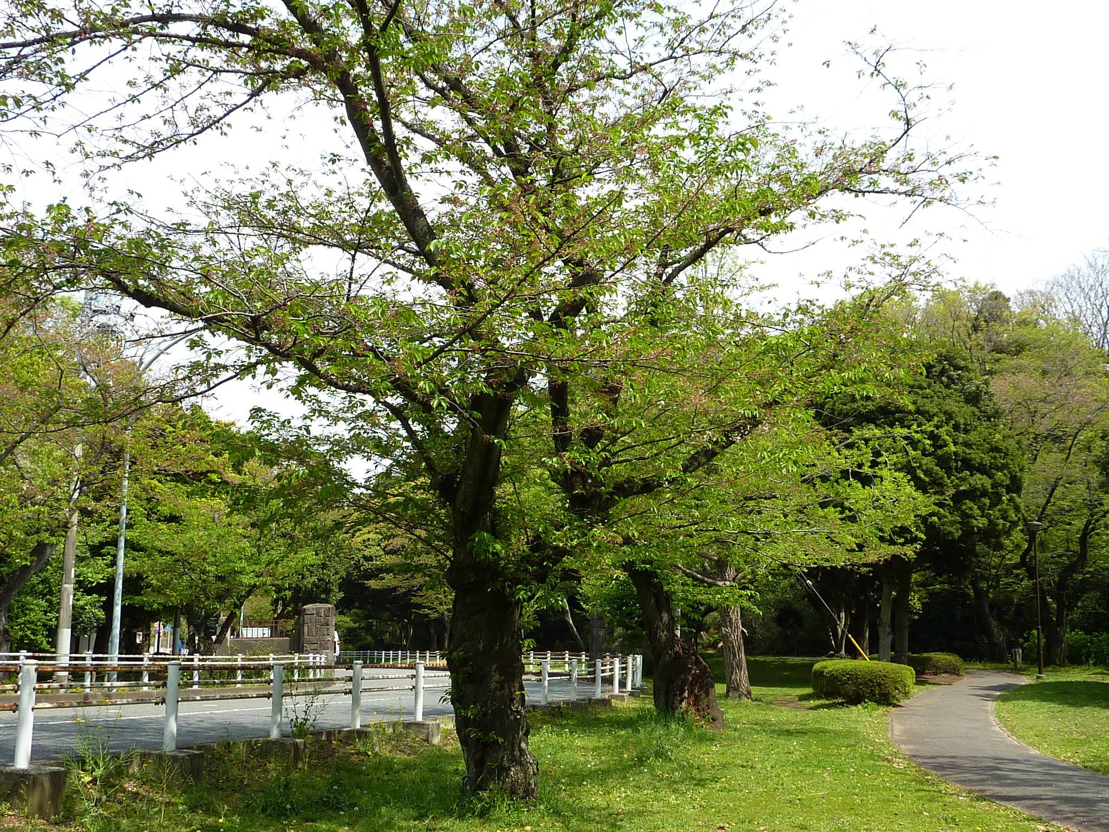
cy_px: 416
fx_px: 1153
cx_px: 554
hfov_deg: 51.4
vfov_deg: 39.7
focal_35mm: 36
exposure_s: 1/320
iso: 80
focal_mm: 4.1
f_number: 4
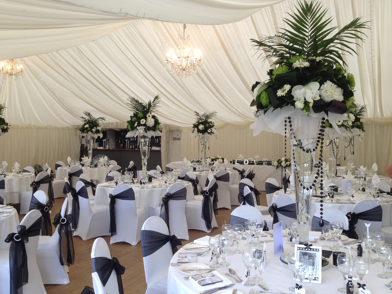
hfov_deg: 52.6
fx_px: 396
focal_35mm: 35
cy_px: 147
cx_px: 196
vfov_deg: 40.7
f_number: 2.4
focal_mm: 4.28
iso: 50
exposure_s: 1/50
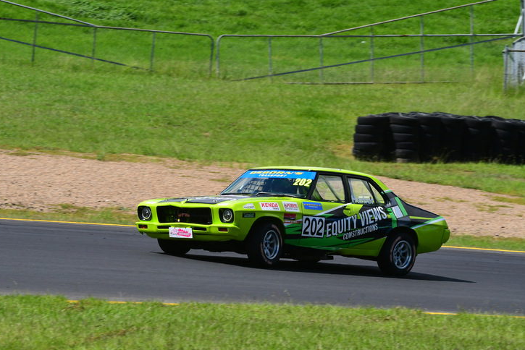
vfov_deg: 3.3
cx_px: 256
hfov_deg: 5.0
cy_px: 166
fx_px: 6040
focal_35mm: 414
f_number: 13
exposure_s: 1/500
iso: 400
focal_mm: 250
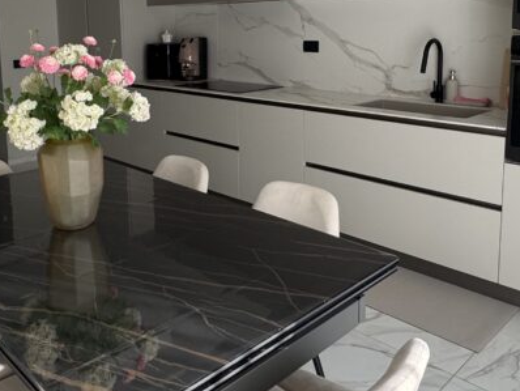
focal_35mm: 36
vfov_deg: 38.7
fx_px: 541
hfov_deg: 51.3
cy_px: 98
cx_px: 238
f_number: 2.2
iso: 160
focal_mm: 2.22
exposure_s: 1/99
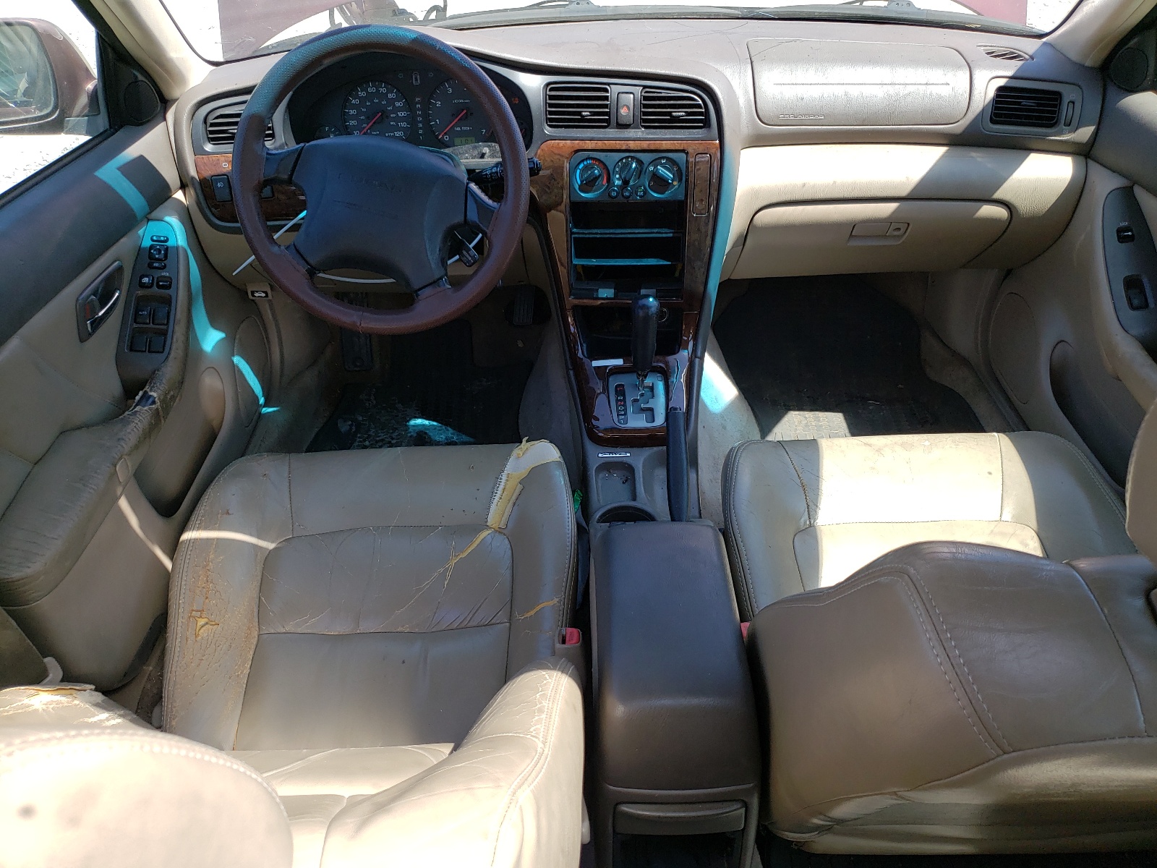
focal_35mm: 26
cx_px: 578
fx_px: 869
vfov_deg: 53.1
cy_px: 434
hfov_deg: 67.3
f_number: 1.5
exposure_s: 1/588
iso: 50
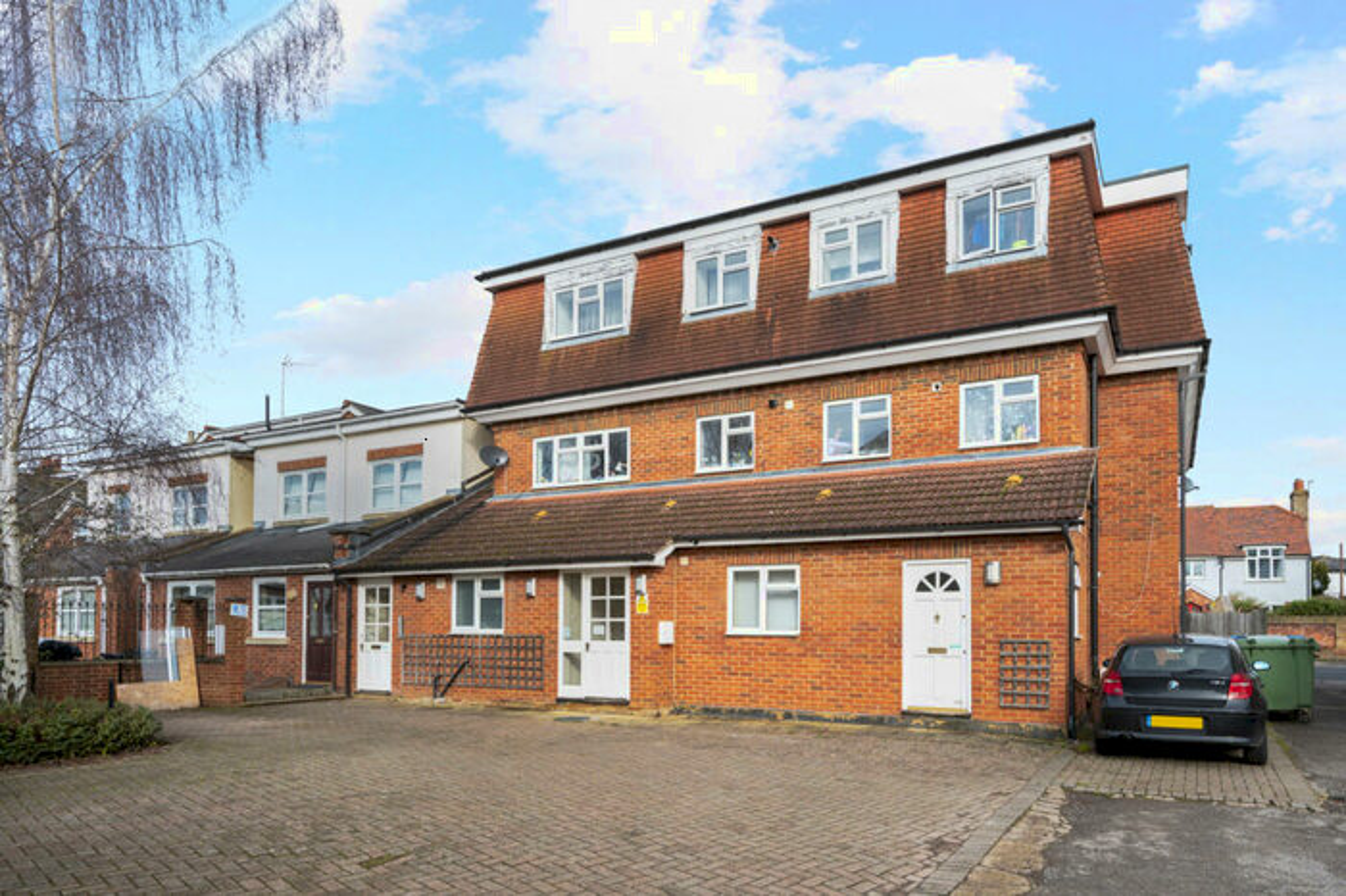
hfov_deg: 86.9
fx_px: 710
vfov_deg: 64.5
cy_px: 448
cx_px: 673
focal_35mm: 19
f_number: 8
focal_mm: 19
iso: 250
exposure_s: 1/250
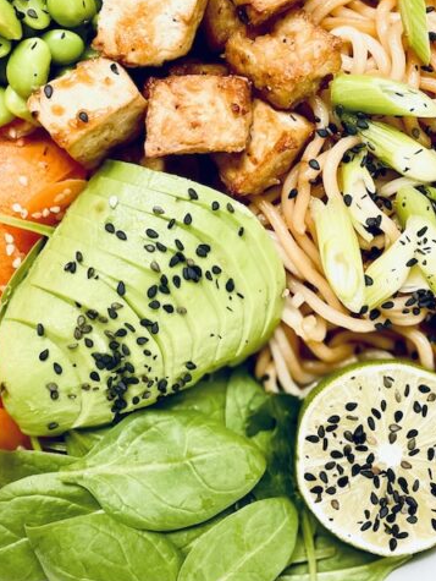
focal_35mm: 56
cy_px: 181
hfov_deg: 26.0
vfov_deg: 33.9
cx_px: 148
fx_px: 939
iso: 125
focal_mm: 4.2
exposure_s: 1/121
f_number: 1.6
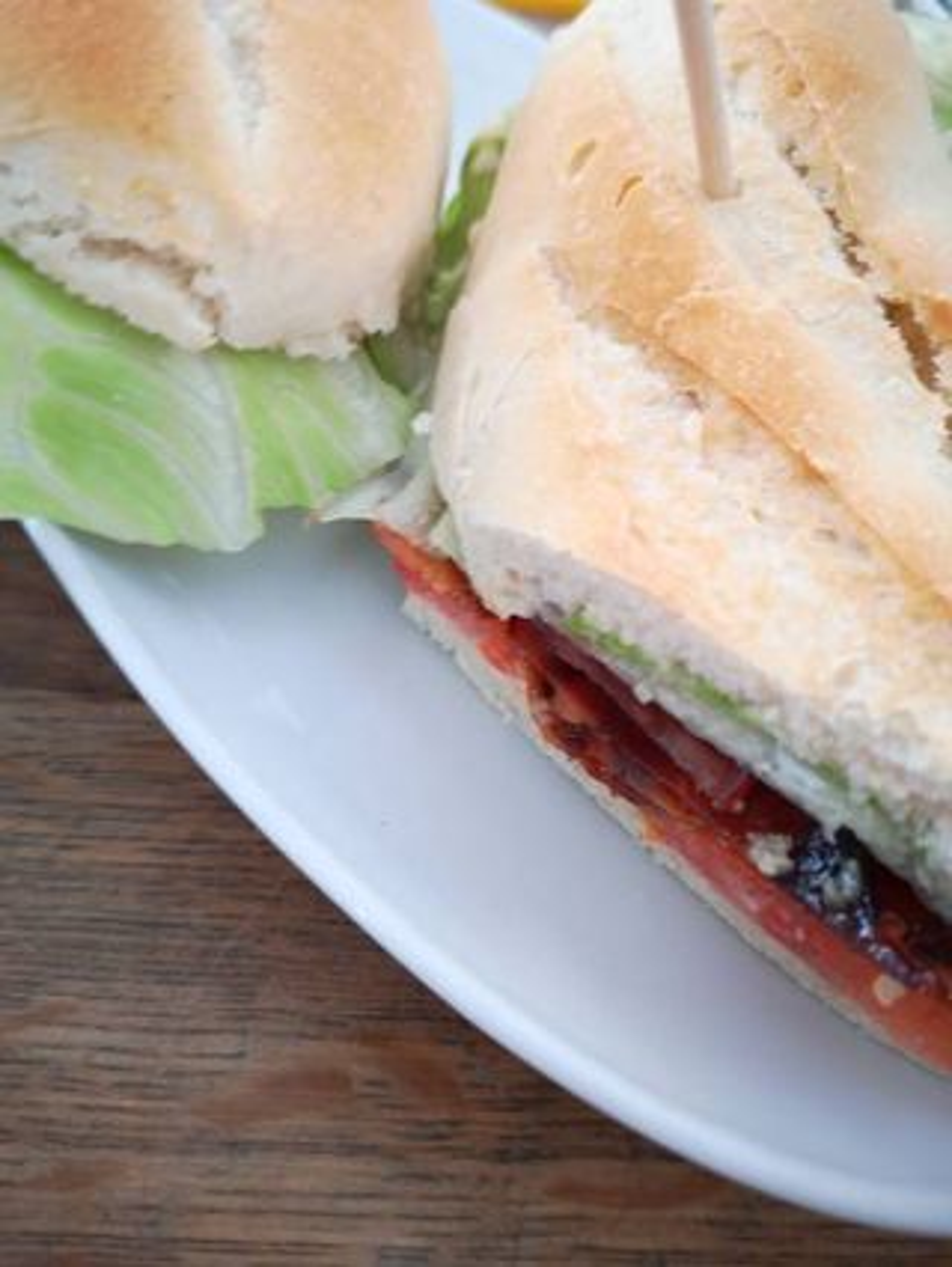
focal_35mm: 27
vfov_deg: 65.3
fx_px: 989
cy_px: 634
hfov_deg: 51.4
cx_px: 476
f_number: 1.8
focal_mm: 3.95
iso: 160
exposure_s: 1/50
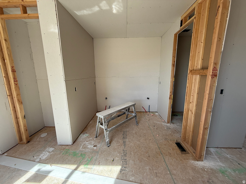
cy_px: 92
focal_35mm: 14
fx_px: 99
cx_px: 123
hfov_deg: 102.1
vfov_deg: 85.7
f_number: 2.2
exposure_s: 1/151
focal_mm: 2.22
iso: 64
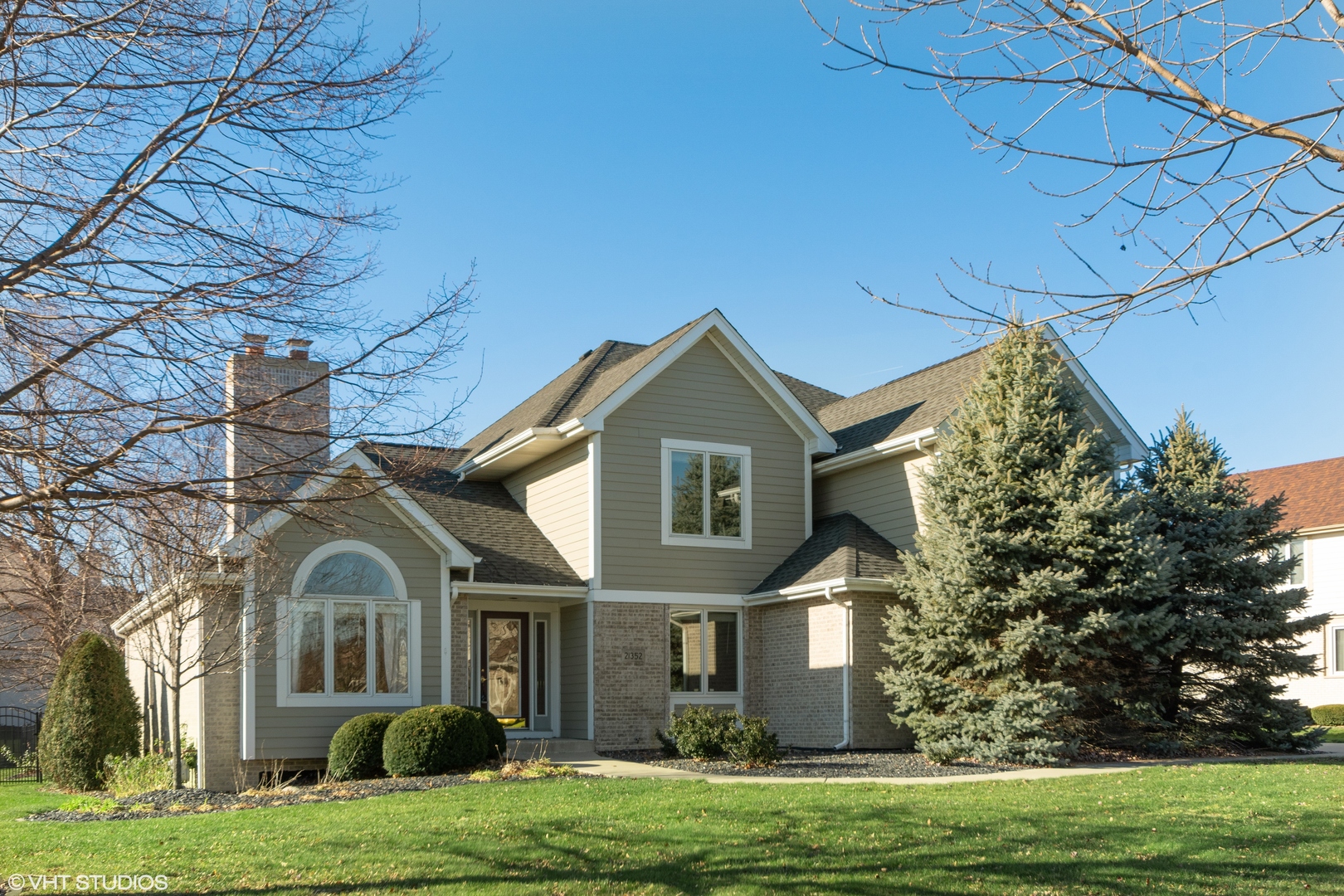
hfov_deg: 53.1
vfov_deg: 36.9
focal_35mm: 36
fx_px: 1344
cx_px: 672
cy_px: 448
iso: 200
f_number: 18
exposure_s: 1/250
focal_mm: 24
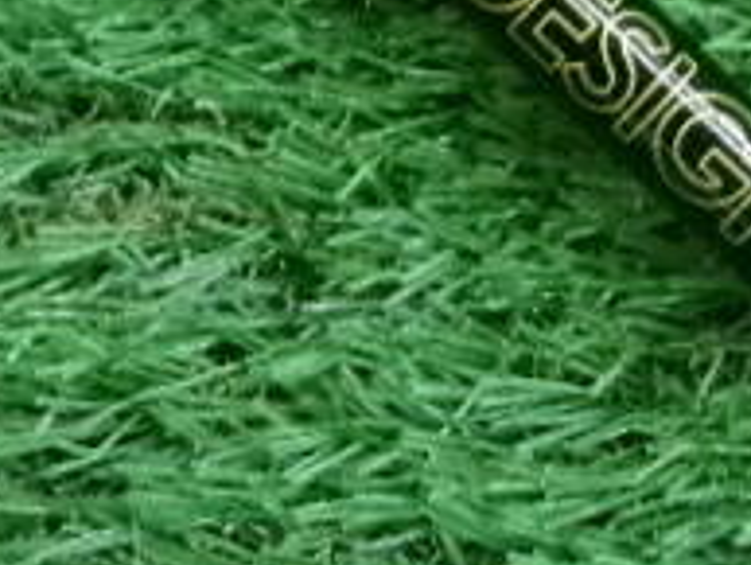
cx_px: 533
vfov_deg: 15.7
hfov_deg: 21.0
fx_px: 2019
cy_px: 62
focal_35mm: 93
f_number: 3.9
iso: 800
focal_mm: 5.1
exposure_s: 1/34
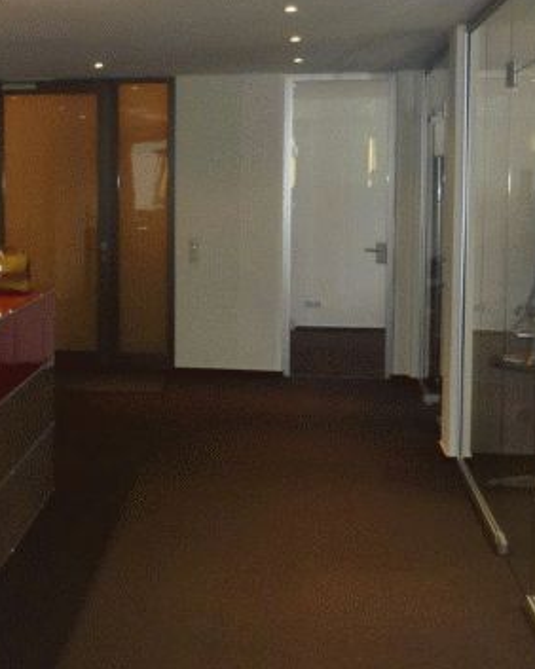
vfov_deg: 31.9
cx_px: 9
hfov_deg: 24.7
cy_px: 268
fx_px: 1169
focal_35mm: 59
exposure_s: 1/30
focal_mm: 4.1
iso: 250
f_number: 3.3
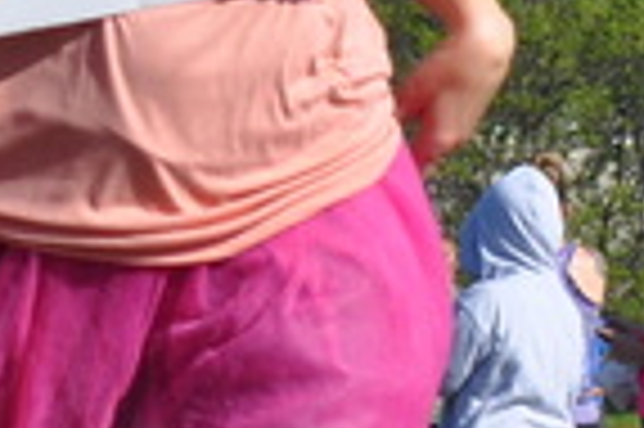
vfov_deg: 2.3
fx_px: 10535
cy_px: -86
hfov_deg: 3.5
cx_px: -333
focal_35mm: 590
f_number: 10
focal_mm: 55
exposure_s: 1/400
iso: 200
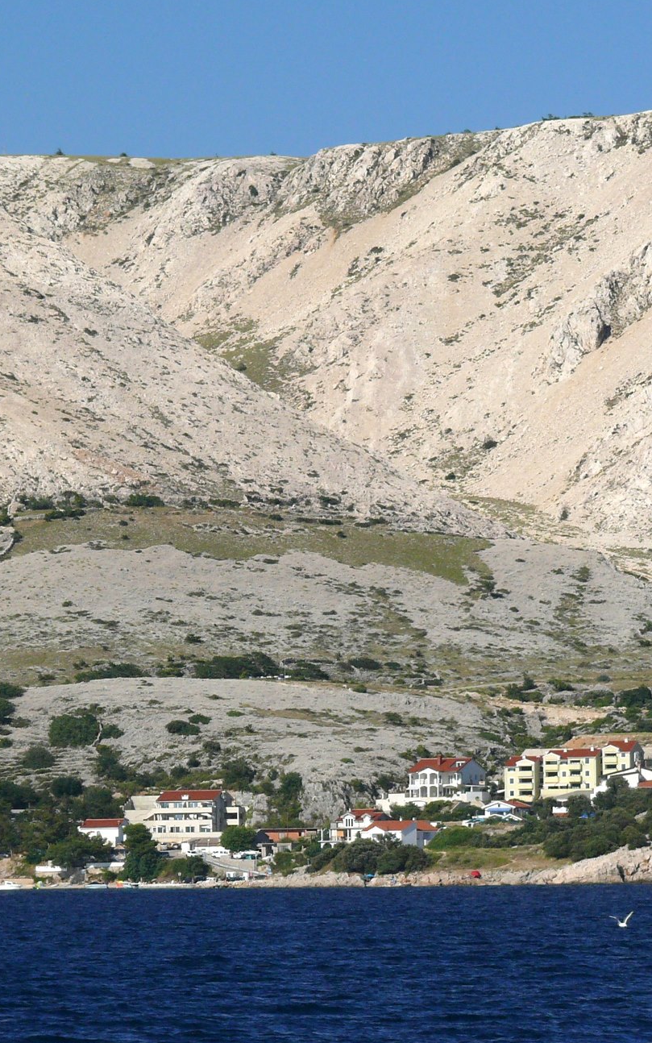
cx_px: 152
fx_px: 8527
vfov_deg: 7.0
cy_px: 538
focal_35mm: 300
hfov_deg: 4.4
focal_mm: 35.2
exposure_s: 1/400
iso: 100
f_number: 5.6
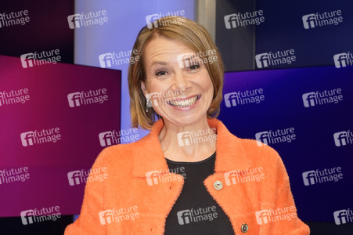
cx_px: 176
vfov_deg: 36.8
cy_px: 118
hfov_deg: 53.2
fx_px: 353
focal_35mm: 36
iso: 2000
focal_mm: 36
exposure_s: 1/160
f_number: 5.6
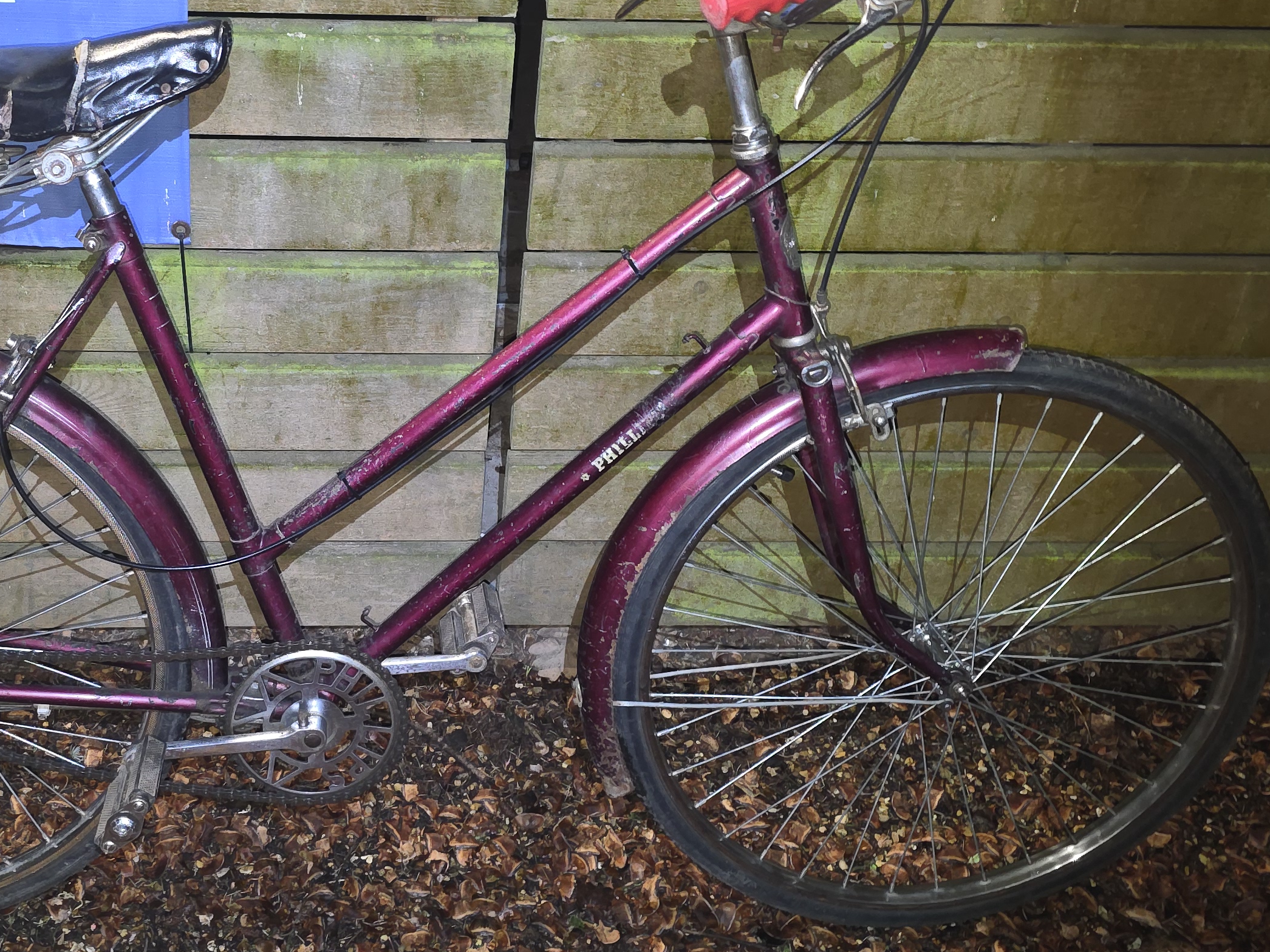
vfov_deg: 32.9
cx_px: 393
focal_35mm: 44
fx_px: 1614
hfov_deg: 42.2
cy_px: 437
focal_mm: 6.3
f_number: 1.7
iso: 200
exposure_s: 1/12
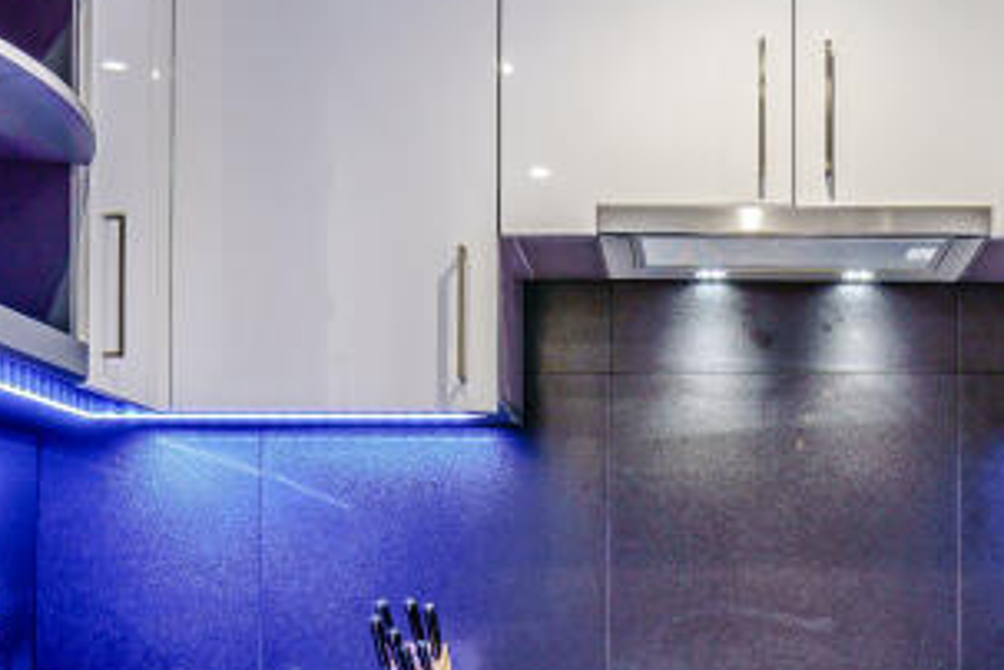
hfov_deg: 36.3
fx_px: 1506
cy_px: 711
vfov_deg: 23.7
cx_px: 699
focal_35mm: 54
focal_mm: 16
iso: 100
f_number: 7.1
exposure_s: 1/2.5
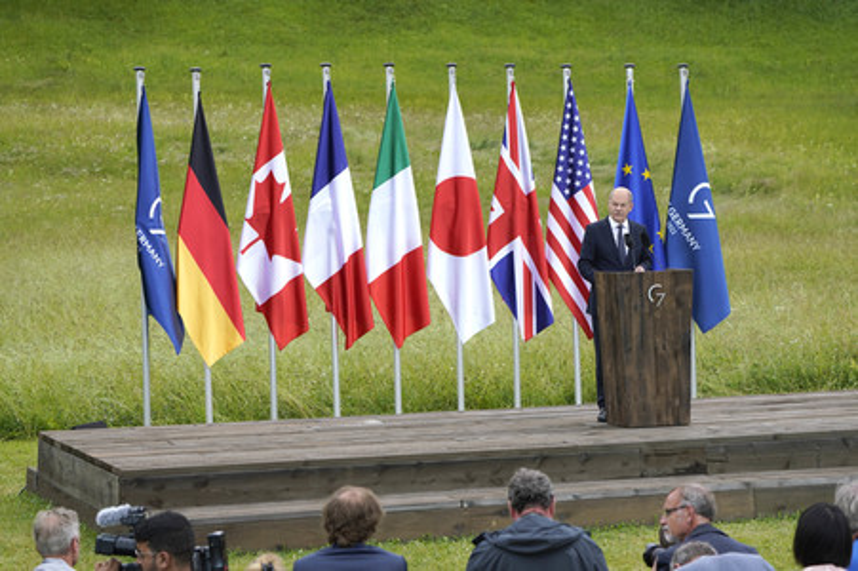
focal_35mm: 100
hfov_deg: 20.4
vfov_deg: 13.7
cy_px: 286
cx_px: 429
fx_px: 2382
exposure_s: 1/640
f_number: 5.6
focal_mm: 100
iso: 400
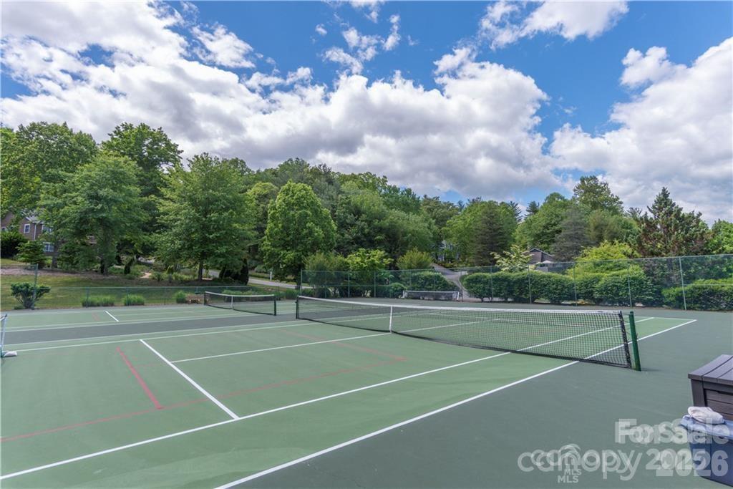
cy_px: 244
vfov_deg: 70.5
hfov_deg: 93.3
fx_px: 346
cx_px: 366
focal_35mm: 17
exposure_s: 1/1000
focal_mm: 17
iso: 400
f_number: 7.1
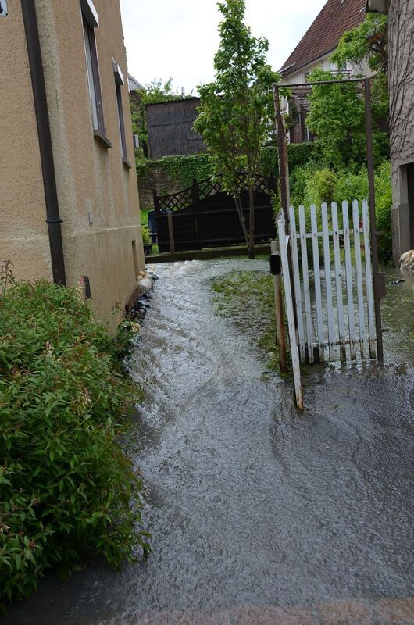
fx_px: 676
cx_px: 207
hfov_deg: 34.1
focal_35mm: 39
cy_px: 312
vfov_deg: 49.6
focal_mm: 26
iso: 100
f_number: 7.1
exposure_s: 1/200
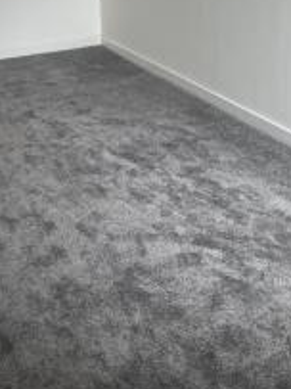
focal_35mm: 56
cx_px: 96
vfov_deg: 31.5
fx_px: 628
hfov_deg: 25.9
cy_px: -9
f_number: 1.6
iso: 50
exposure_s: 1/122
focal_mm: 5.1
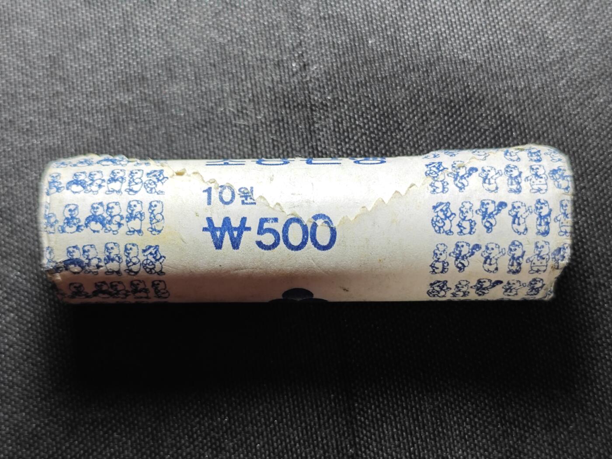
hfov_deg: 38.9
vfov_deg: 29.7
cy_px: 230
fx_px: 866
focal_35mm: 49
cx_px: 306
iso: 100
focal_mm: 5.84
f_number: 1.6
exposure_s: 1/50
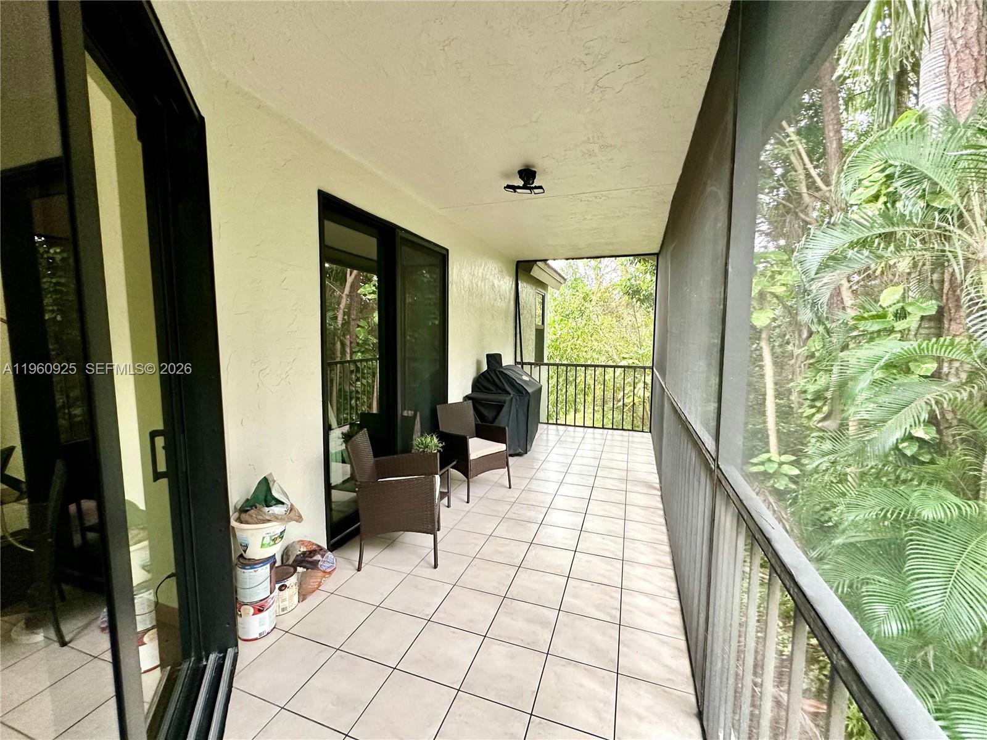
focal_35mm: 14
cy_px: 370
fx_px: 399
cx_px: 494
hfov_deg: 102.1
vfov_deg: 85.7
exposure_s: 1/95
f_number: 2.2
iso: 320
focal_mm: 2.22
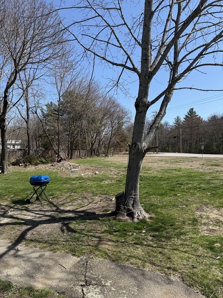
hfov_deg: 56.8
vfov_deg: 71.6
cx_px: 112
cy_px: 149
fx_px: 206
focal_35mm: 24
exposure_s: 1/3425
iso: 80
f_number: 1.78
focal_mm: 6.76
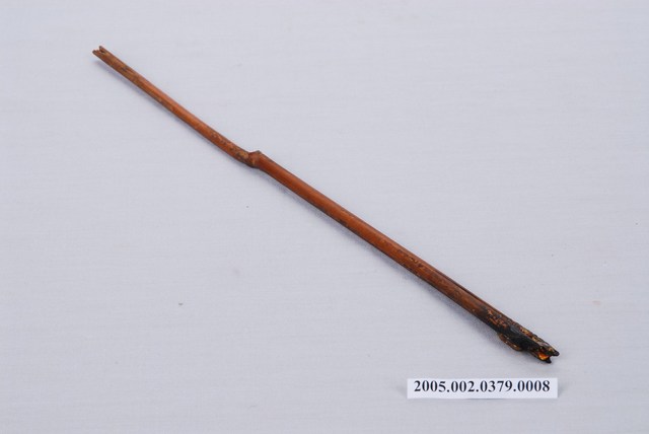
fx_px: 1895
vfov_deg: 13.1
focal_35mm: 105
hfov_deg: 19.4
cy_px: 217
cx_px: 324
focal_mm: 70
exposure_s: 1/80
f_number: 20
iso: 100
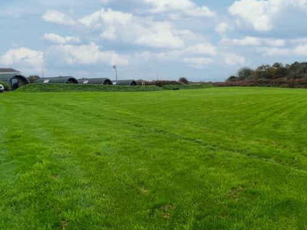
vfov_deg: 51.2
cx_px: 219
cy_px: 97
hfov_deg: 62.6
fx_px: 240
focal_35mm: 27
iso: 32
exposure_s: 1/349
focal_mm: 1.6
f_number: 1.8
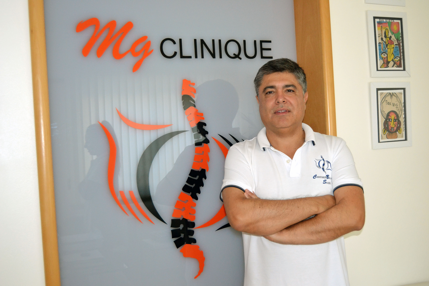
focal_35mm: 39
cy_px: 143
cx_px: 214
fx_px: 465
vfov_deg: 34.2
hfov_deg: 49.6
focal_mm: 26
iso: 1400
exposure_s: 1/60
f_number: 4
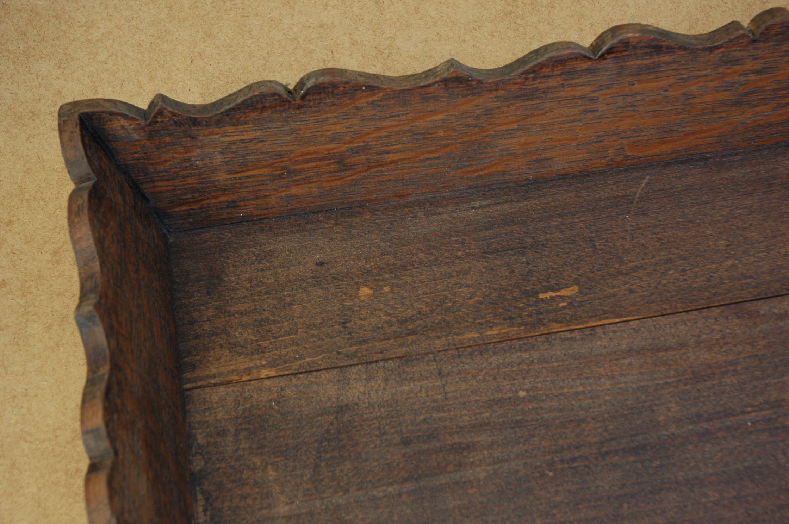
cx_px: 394
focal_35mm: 57
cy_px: 262
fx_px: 1248
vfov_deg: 23.7
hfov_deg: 35.1
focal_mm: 38
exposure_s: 1/160
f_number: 6.3
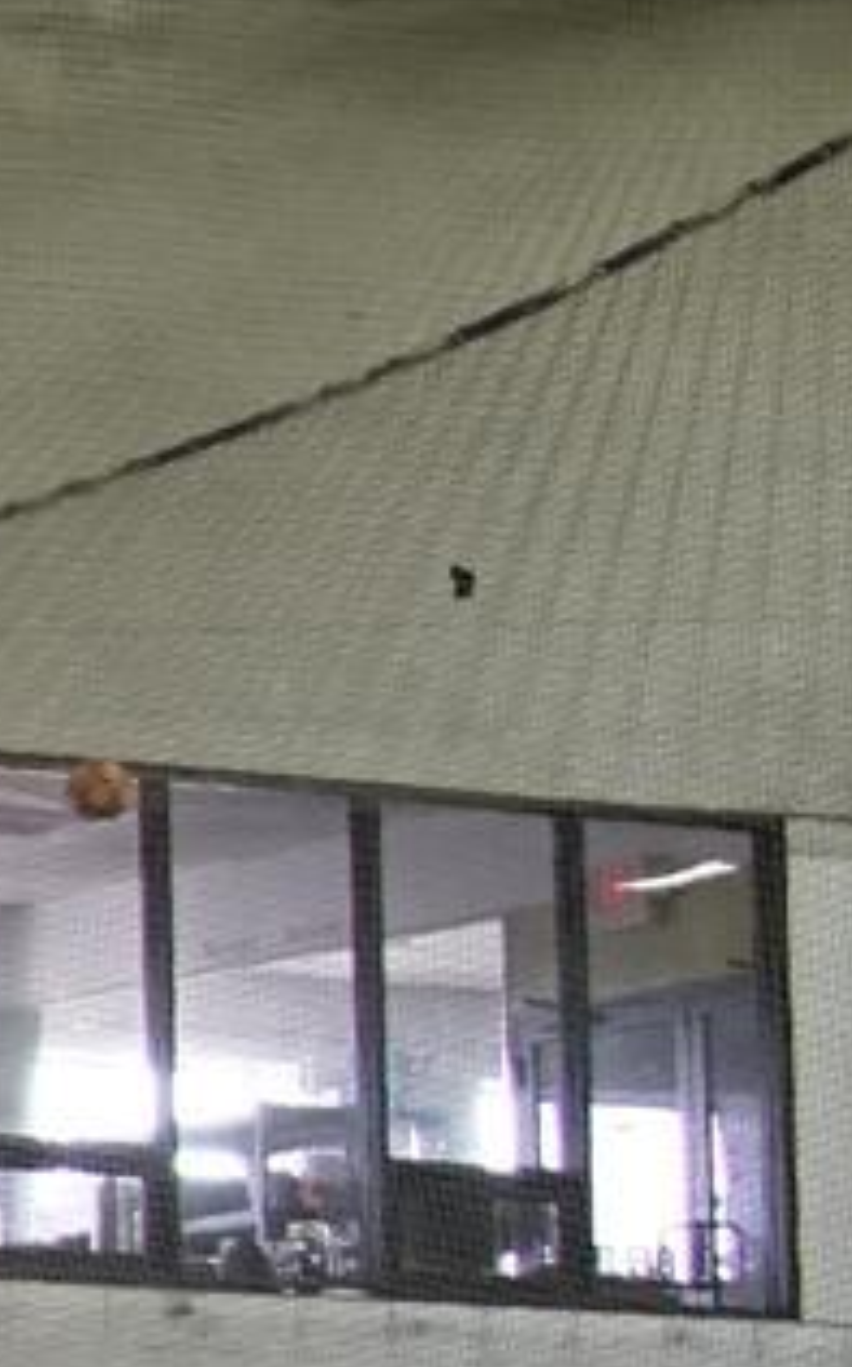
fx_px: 8858
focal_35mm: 238
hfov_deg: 5.0
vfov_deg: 8.8
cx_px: -2491
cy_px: 1224
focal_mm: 24
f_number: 4
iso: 2000
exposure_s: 1/160
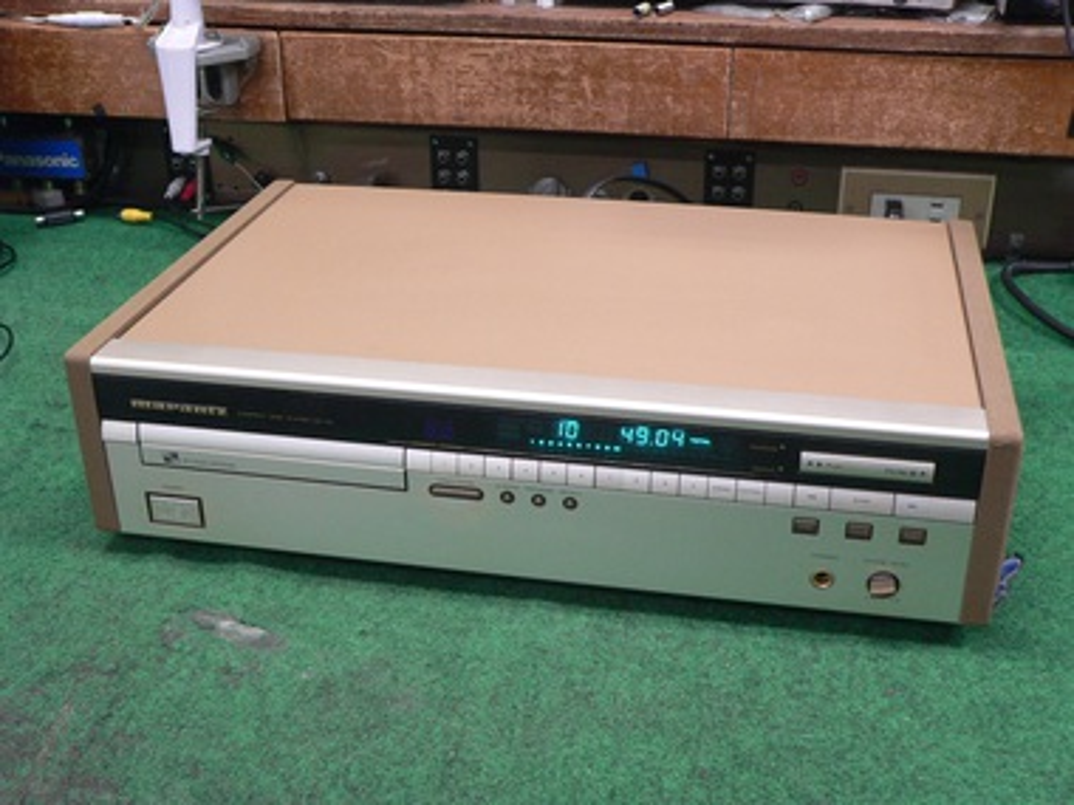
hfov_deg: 43.9
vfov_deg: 33.6
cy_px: 402
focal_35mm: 43
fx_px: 1334
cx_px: 537
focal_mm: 7.1
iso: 200
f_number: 2.8
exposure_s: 1/20
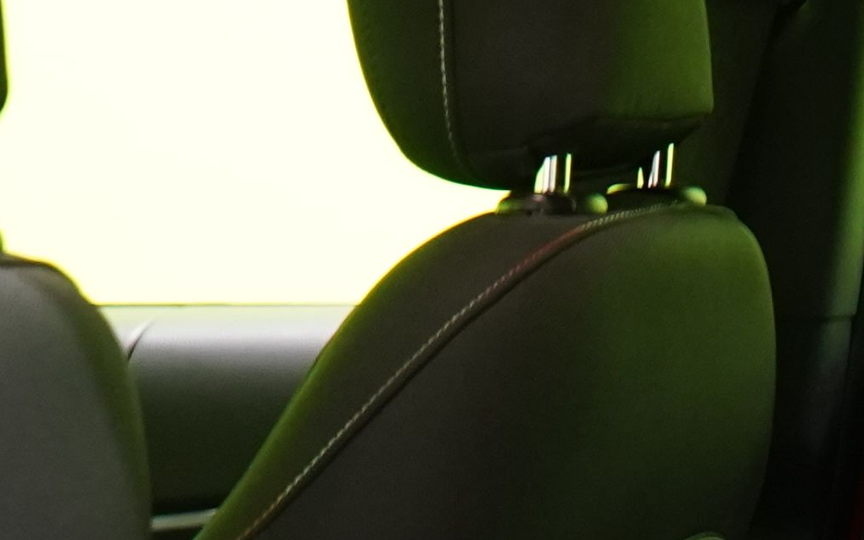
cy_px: 1168
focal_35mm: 168
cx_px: 999
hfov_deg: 12.2
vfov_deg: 7.4
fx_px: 3956
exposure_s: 1/20
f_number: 5
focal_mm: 28
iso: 2000
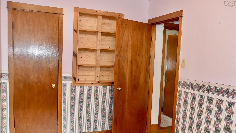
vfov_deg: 36.6
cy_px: 79
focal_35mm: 32
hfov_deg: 61.0
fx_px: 200
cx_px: 118
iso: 800
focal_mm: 20
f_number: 2.8
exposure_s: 1/60
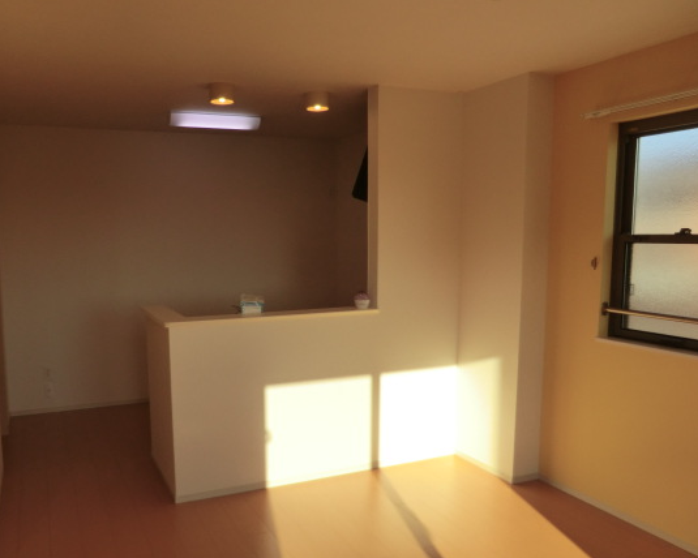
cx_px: 287
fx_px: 578
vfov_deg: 51.4
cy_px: 312
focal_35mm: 28
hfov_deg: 61.8
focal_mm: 4.3
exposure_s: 1/500
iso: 80
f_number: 3.2
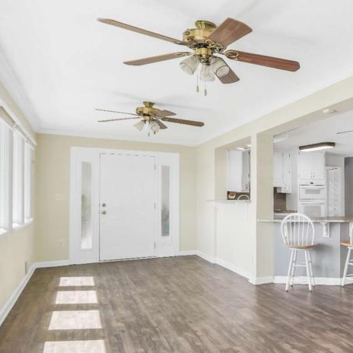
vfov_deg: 49.7
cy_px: 194
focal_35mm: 33
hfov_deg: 40.1
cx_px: 390
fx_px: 381
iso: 250
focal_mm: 10
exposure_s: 1/160
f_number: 4
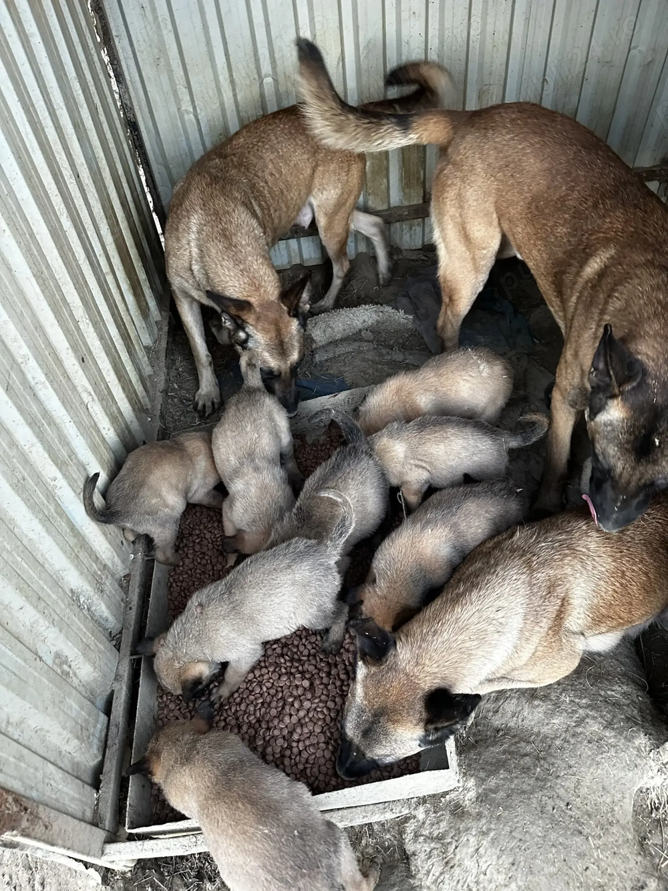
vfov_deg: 71.6
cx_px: 334
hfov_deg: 56.8
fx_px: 618
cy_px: 446
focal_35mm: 24
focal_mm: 6.86
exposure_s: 1/60
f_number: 1.78
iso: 400
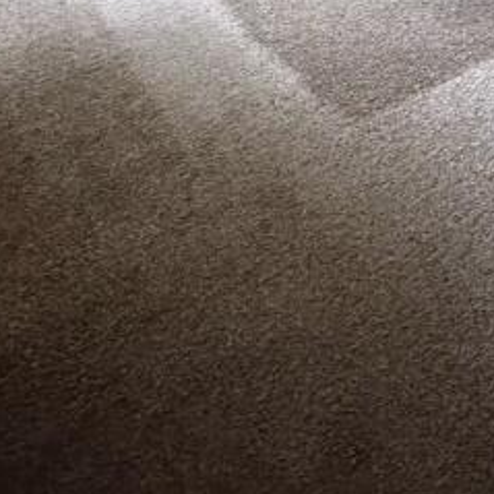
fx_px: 856
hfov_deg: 31.3
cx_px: 405
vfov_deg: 23.9
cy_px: -283
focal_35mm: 53
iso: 800
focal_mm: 2.22
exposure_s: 1/60
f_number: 2.2
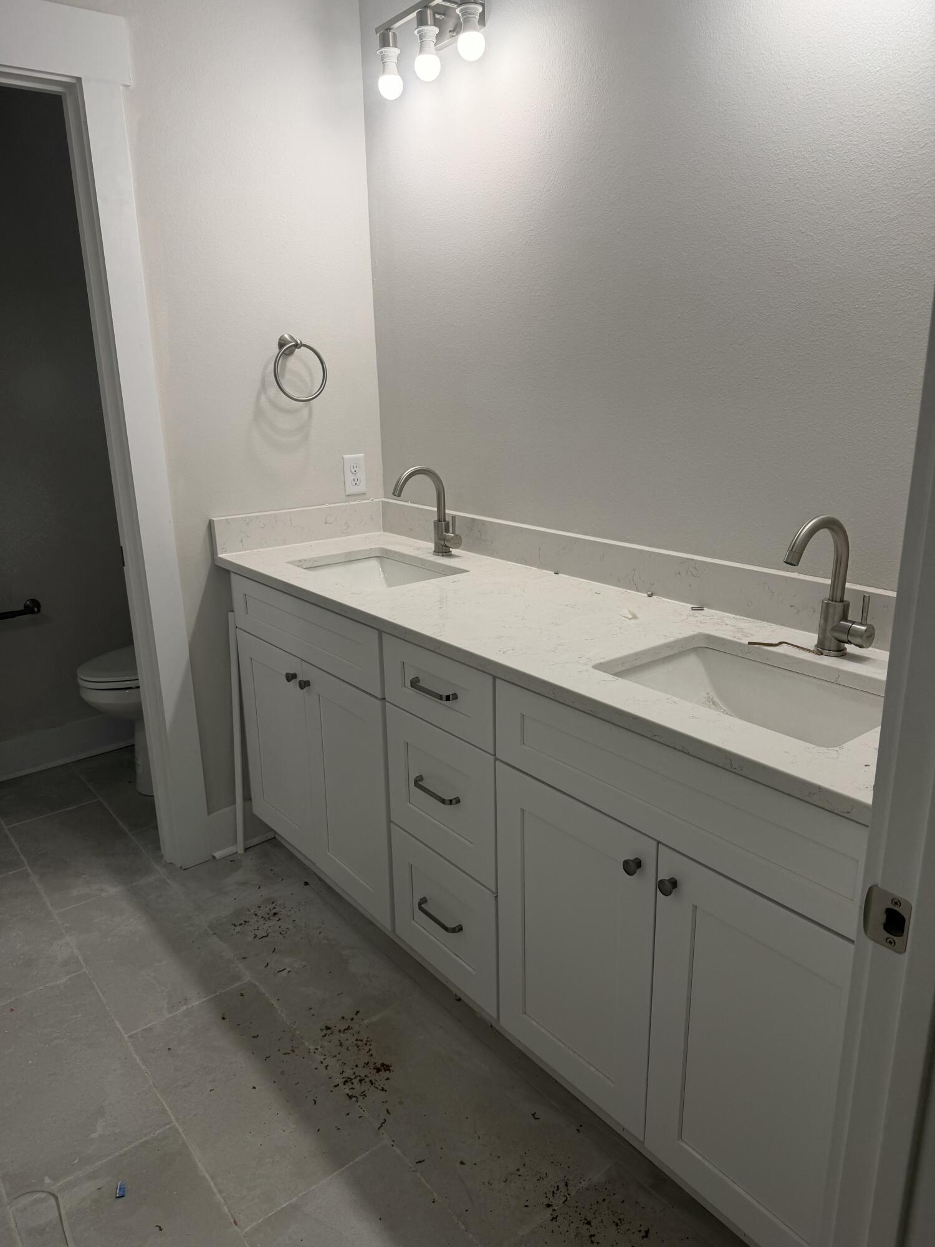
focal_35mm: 24
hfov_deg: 56.8
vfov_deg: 71.6
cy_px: 624
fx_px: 864
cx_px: 468
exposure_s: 1/192
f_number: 1.78
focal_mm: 6.76
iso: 80
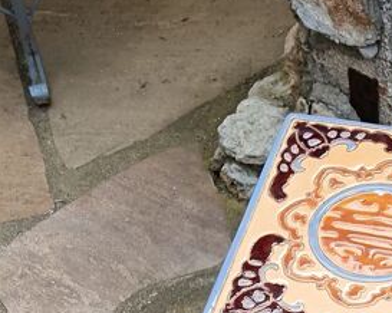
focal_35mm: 110
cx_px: 342
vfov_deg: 13.4
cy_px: 428
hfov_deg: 17.3
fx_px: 1275
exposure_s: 1/339
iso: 100
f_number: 1.9
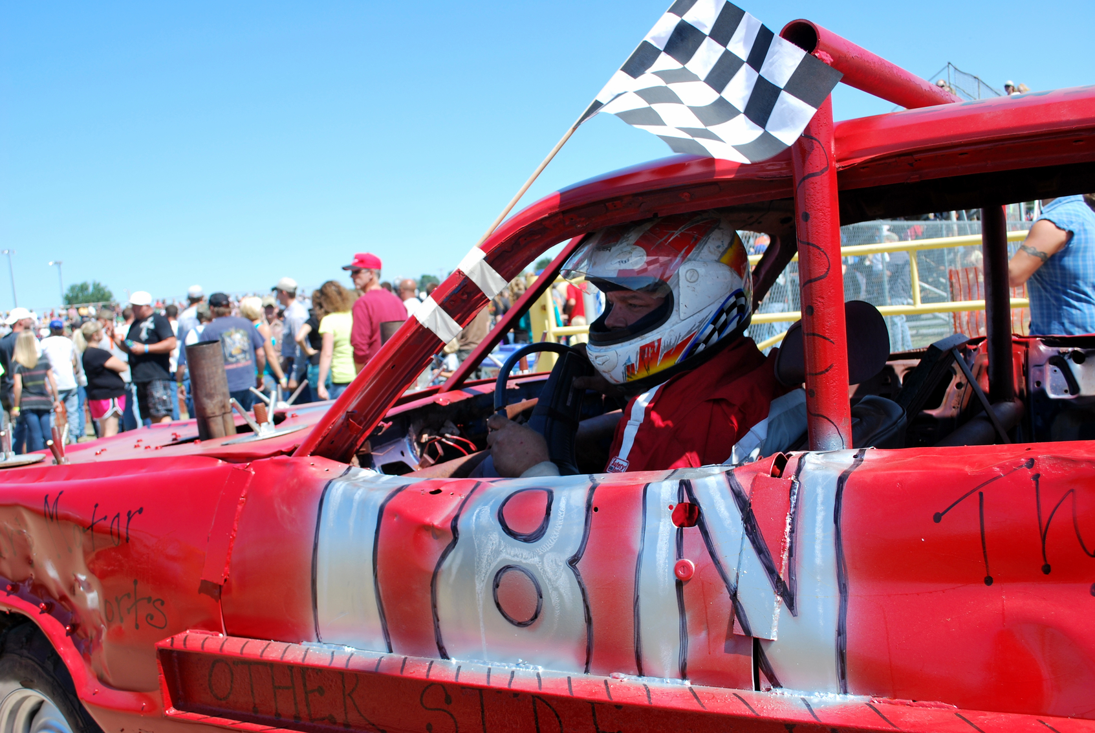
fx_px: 1096
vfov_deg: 37.0
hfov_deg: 53.1
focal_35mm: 36
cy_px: 366
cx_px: 548
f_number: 7.1
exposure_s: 1/200
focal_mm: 24
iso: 100
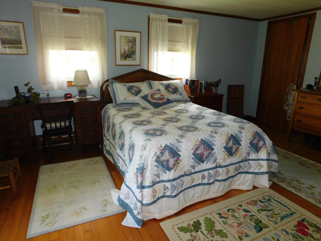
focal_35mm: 23
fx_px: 213
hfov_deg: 73.9
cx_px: 160
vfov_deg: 58.9
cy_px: 120
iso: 200
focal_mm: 4
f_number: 3
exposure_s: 1/30
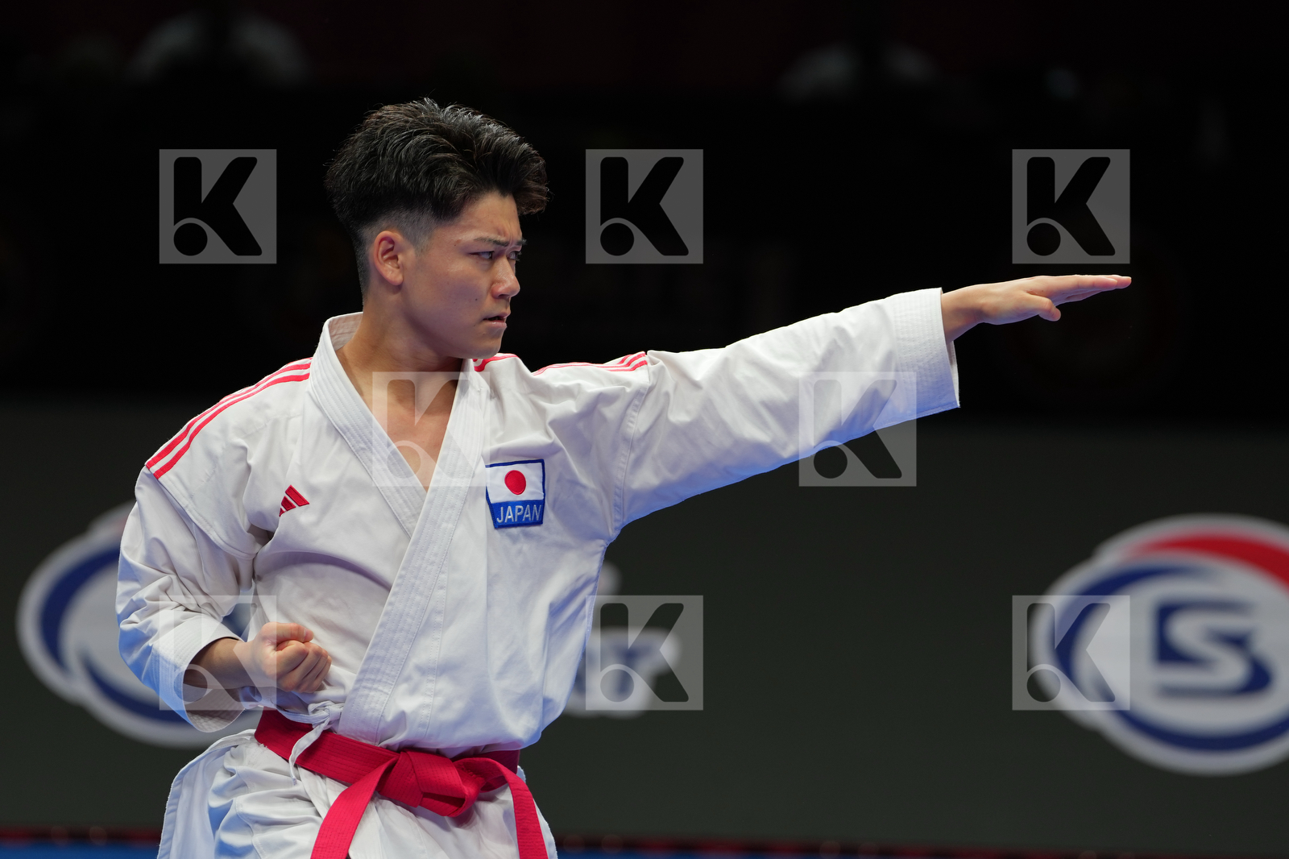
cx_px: 644
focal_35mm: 264
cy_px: 430
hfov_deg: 7.8
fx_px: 9450
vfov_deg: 5.2
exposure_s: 1/500
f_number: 2.8
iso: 200
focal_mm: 176
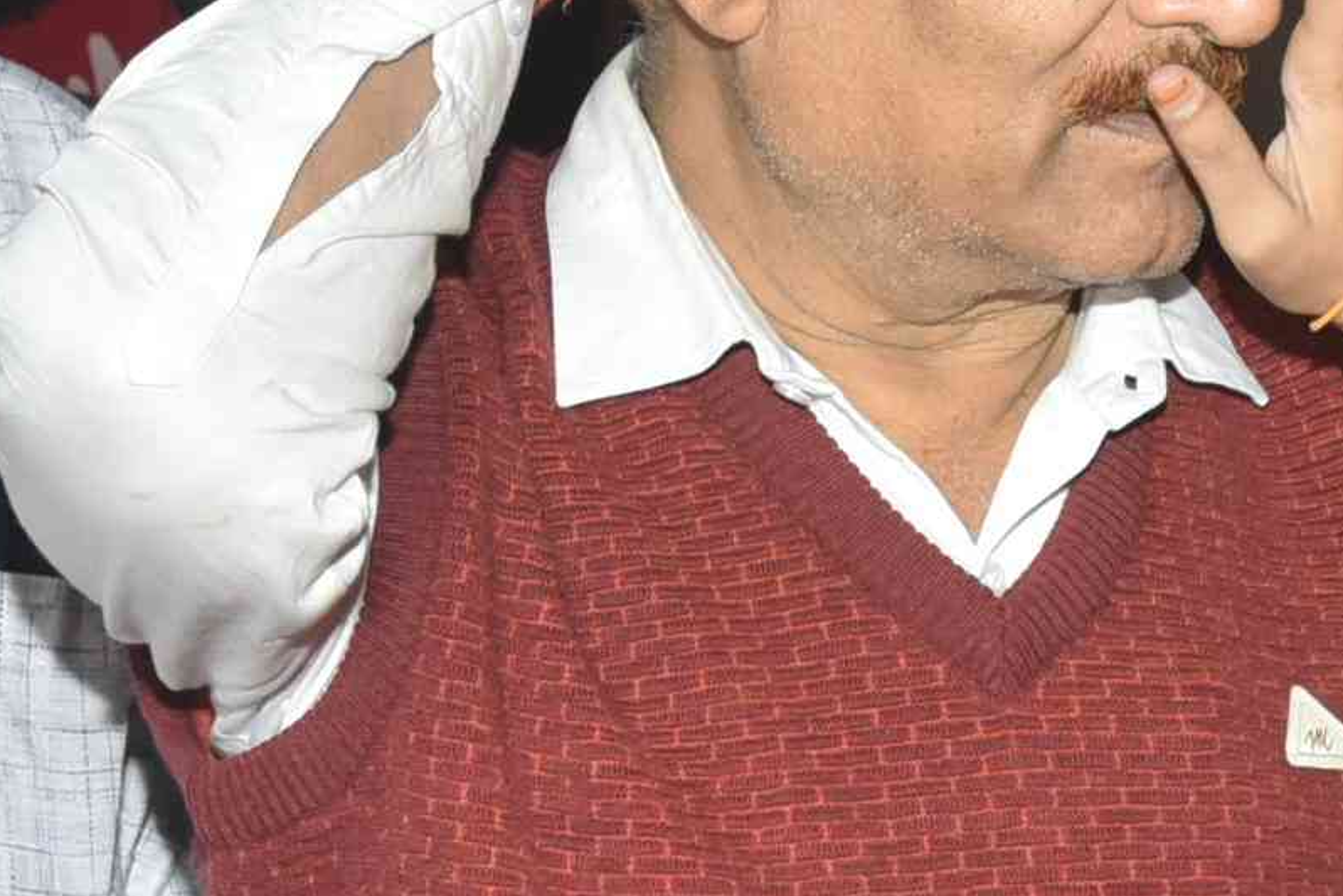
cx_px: 1032
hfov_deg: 10.4
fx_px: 7386
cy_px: 128
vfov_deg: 6.9
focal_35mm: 198
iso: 800
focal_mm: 35
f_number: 5
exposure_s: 1/125
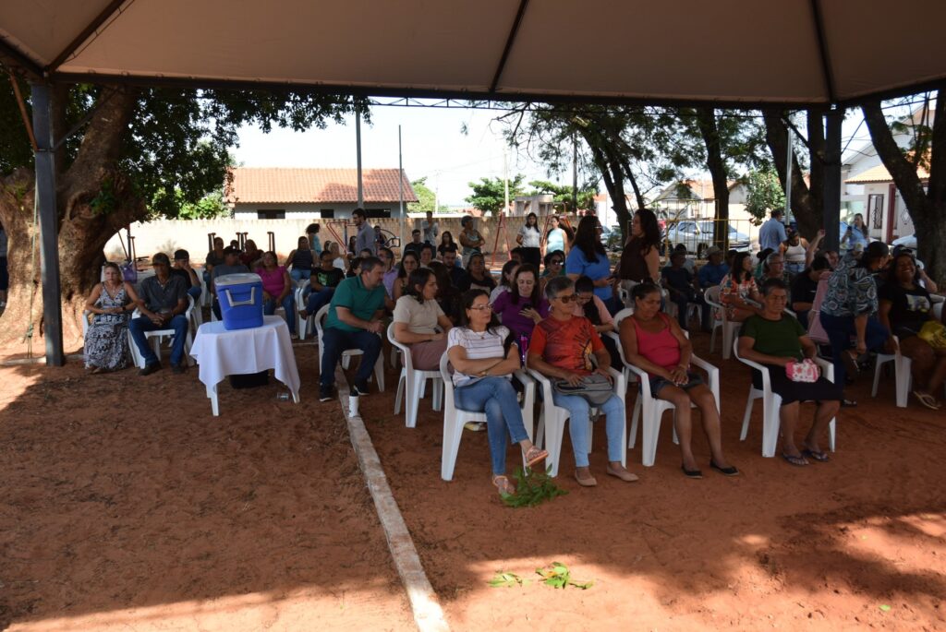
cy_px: 316
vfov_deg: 48.0
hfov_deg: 67.3
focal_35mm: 27
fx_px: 710
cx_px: 473
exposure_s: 1/125
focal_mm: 18
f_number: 5.6
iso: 100
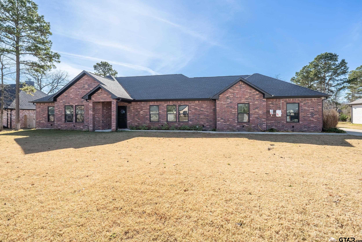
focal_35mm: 18
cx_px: 181
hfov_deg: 90.0
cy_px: 121
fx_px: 181
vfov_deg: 67.4
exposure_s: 1/5000
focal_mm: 18
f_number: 8
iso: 800
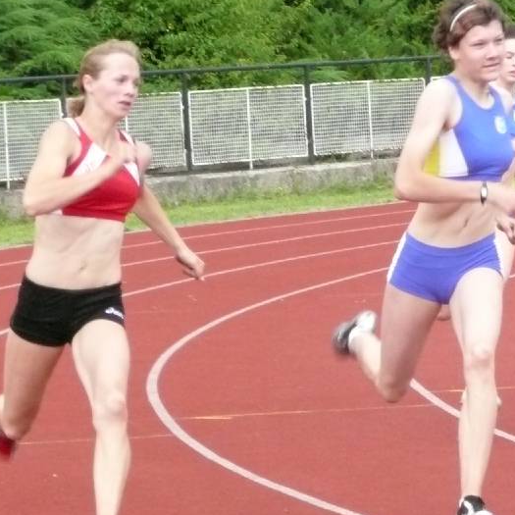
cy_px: 240
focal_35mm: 304
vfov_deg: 5.8
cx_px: 557
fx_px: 5117
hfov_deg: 5.7
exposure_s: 1/200
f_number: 4.8
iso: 400
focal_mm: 24.2
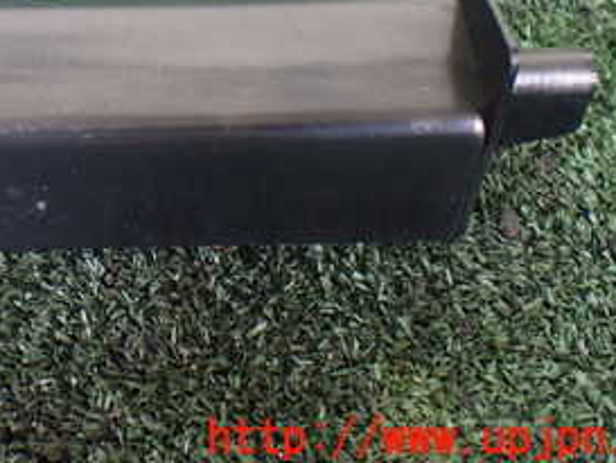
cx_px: 41
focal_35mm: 66
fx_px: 1175
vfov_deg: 21.2
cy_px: -41
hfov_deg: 28.1
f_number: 2.3
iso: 800
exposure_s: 1/60
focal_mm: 5.4
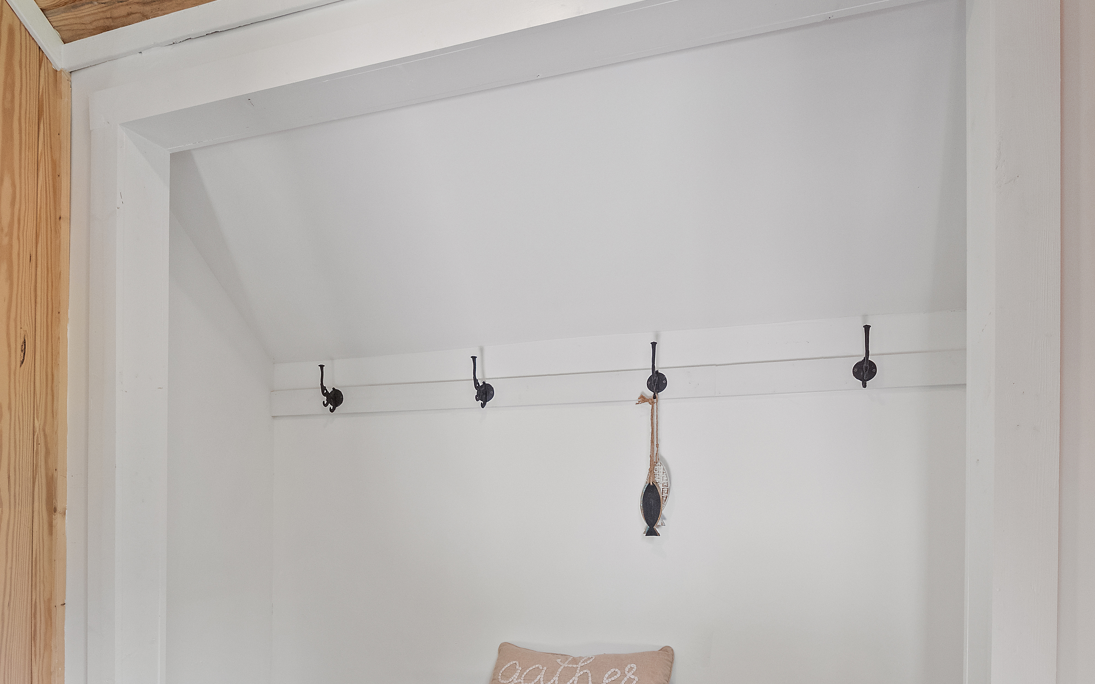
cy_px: 501
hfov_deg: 79.6
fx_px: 657
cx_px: 516
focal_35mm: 22
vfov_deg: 52.9
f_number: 5.6
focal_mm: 8
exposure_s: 1/20
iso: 400
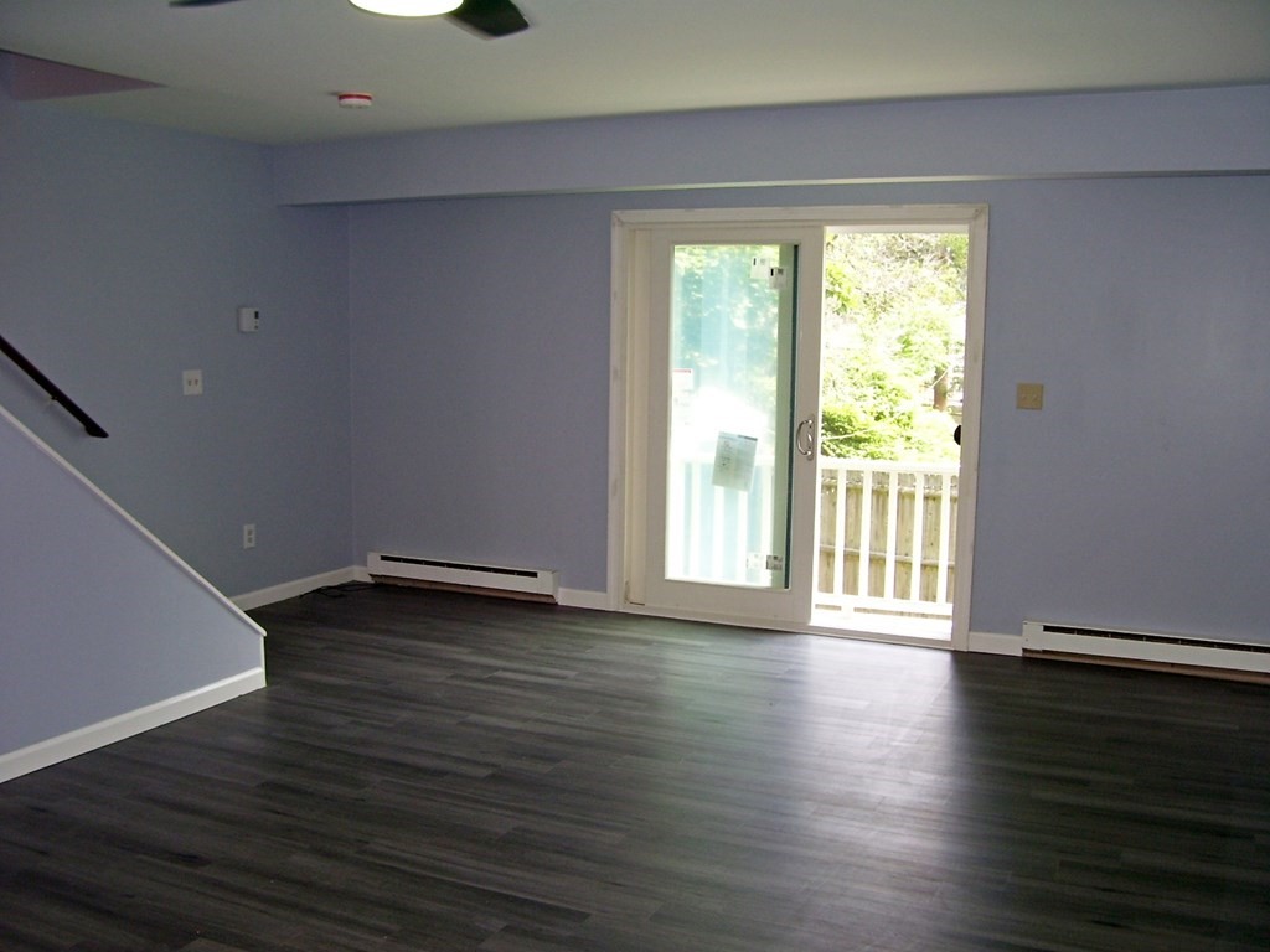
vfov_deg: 41.8
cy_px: 476
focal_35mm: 34
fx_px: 1247
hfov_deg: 54.0
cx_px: 635
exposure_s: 1/60
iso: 80
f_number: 2.7
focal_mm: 5.6
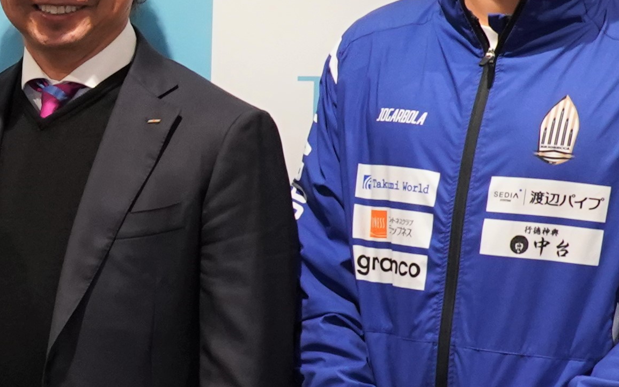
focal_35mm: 126
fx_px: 2125
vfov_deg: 10.2
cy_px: 489
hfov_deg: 15.2
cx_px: -338
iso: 2000
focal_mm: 29
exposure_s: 1/125
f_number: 6.3
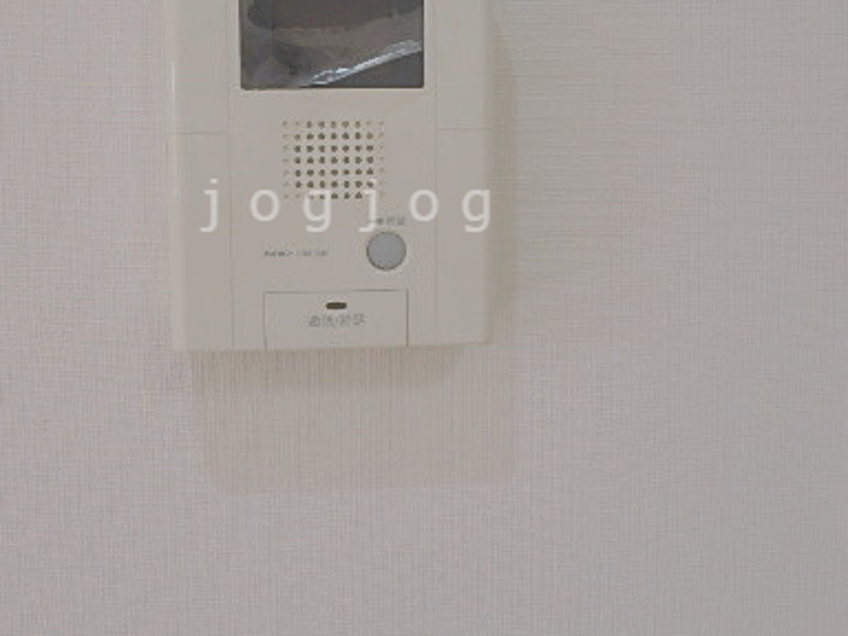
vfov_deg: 40.1
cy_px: 205
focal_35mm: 35
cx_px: 351
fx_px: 857
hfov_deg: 52.4
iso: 125
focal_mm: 3.7
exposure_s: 1/60
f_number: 3.5
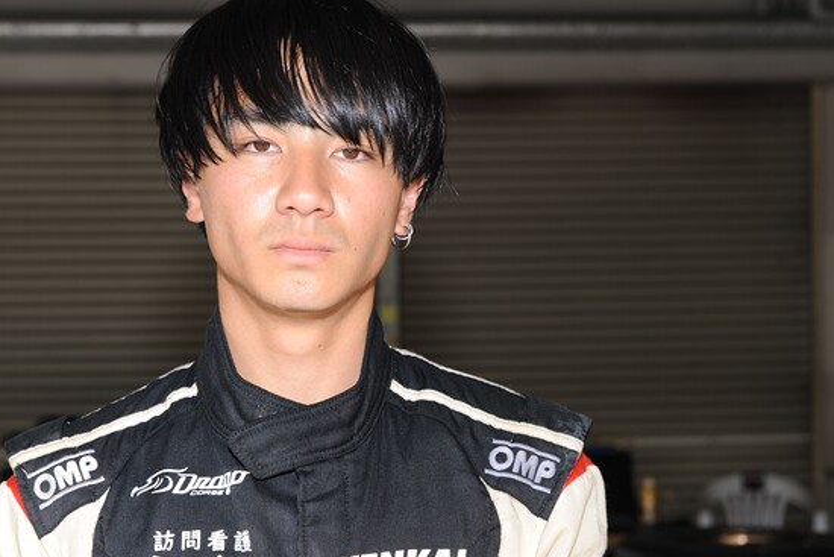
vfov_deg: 18.9
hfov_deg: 28.0
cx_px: 328
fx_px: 1668
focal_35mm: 72
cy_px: 340
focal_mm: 55
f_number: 5.6
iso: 200
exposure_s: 1/125
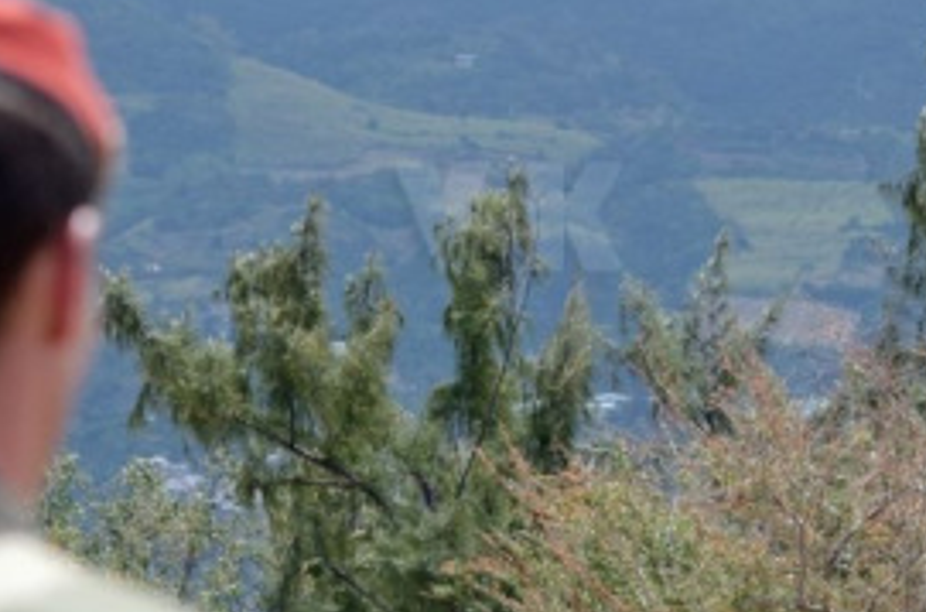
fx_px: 10464
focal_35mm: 408
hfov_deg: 5.1
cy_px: 844
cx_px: 509
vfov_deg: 3.3
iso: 200
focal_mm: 92
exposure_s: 1/1000
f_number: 5.6
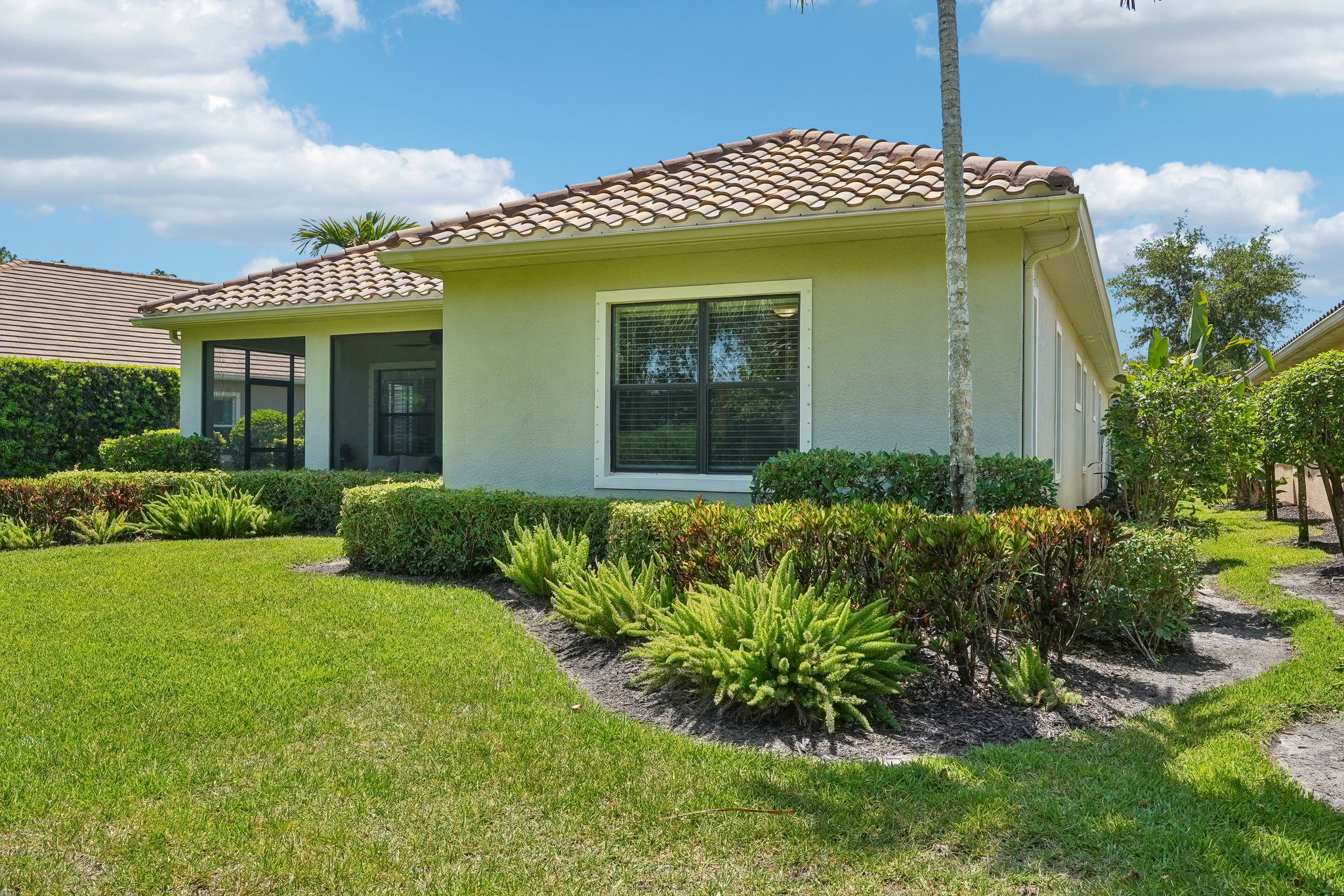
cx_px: 672
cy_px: 448
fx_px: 1045
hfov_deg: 65.5
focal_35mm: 28
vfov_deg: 46.4
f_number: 8
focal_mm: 28
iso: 400
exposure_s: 1/500
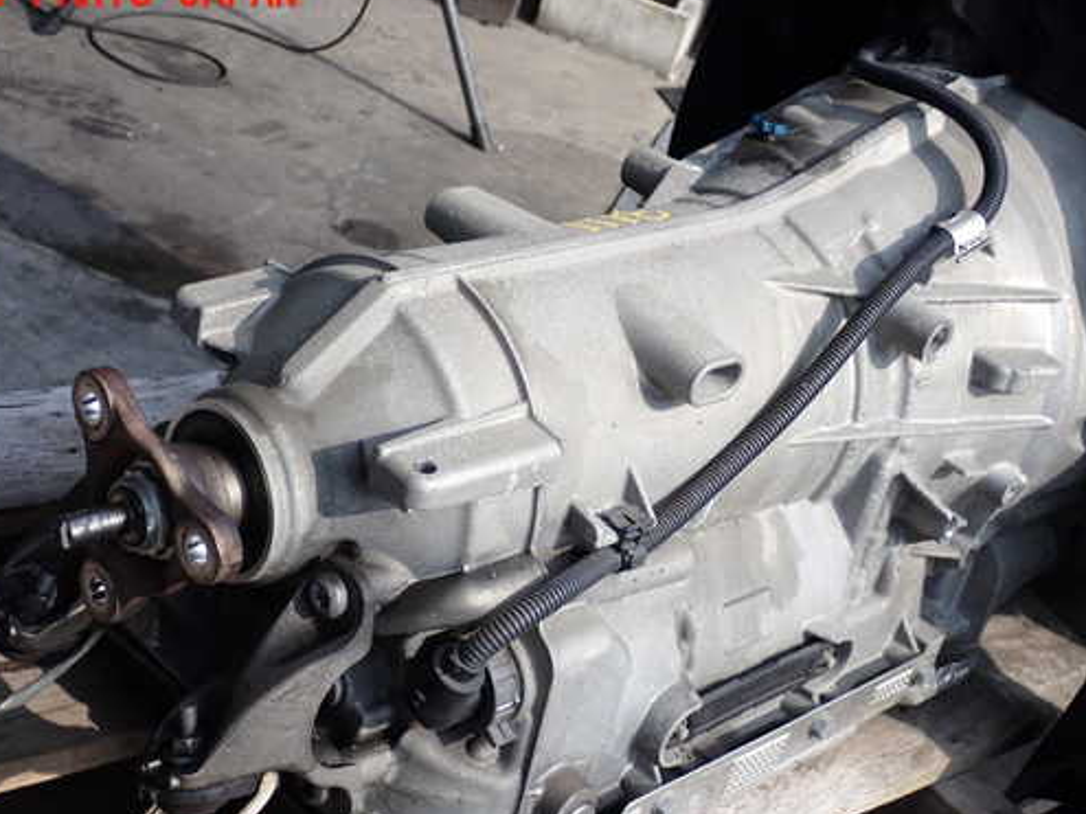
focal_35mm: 57
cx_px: 557
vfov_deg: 25.6
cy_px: 459
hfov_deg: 33.8
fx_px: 1788
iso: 100
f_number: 3.1
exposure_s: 1/640
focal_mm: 8.4
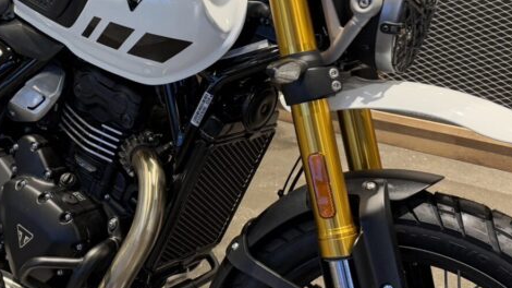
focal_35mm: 57
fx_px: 774
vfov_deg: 21.1
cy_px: 139
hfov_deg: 36.2
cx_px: 161
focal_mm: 6.76
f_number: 1.78
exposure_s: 1/50
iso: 320
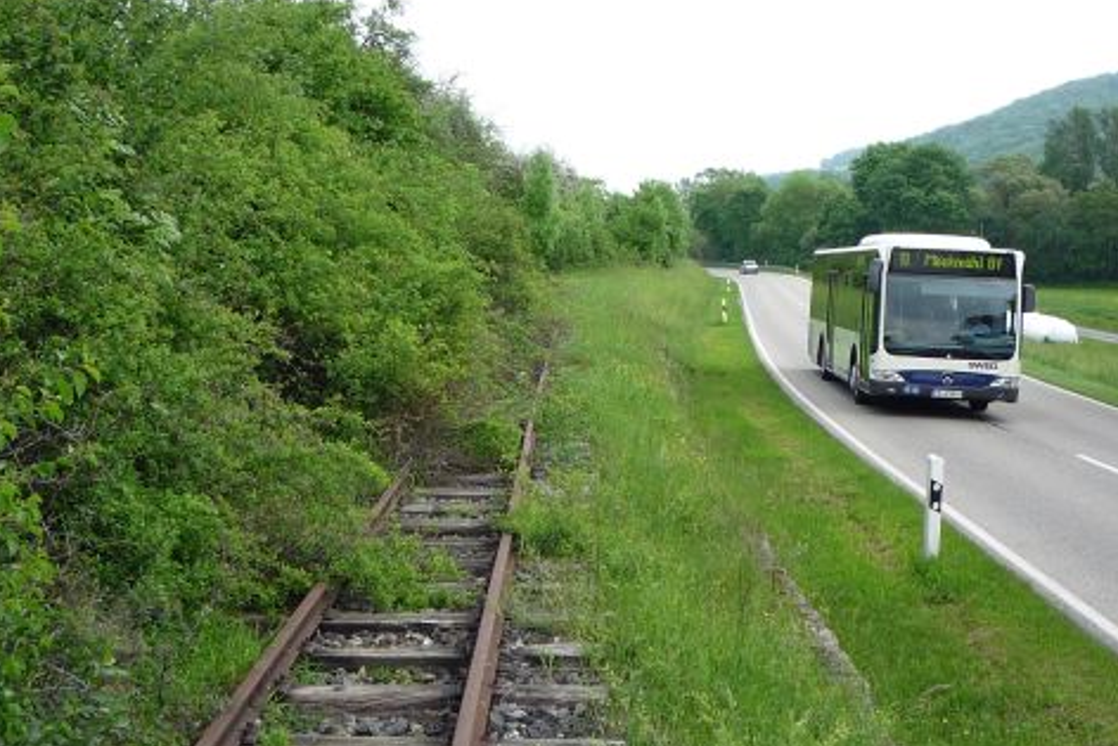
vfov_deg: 24.6
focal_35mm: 55
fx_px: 1708
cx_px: 552
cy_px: 353
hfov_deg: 36.2
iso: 100
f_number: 4
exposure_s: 1/250
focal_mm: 5.3
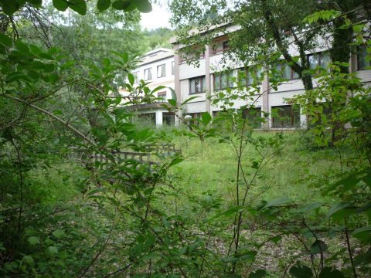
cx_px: 186
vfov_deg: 44.2
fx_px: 343
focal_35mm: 32
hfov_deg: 56.8
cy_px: 139
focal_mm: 5.2
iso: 100
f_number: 3.3
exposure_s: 1/60
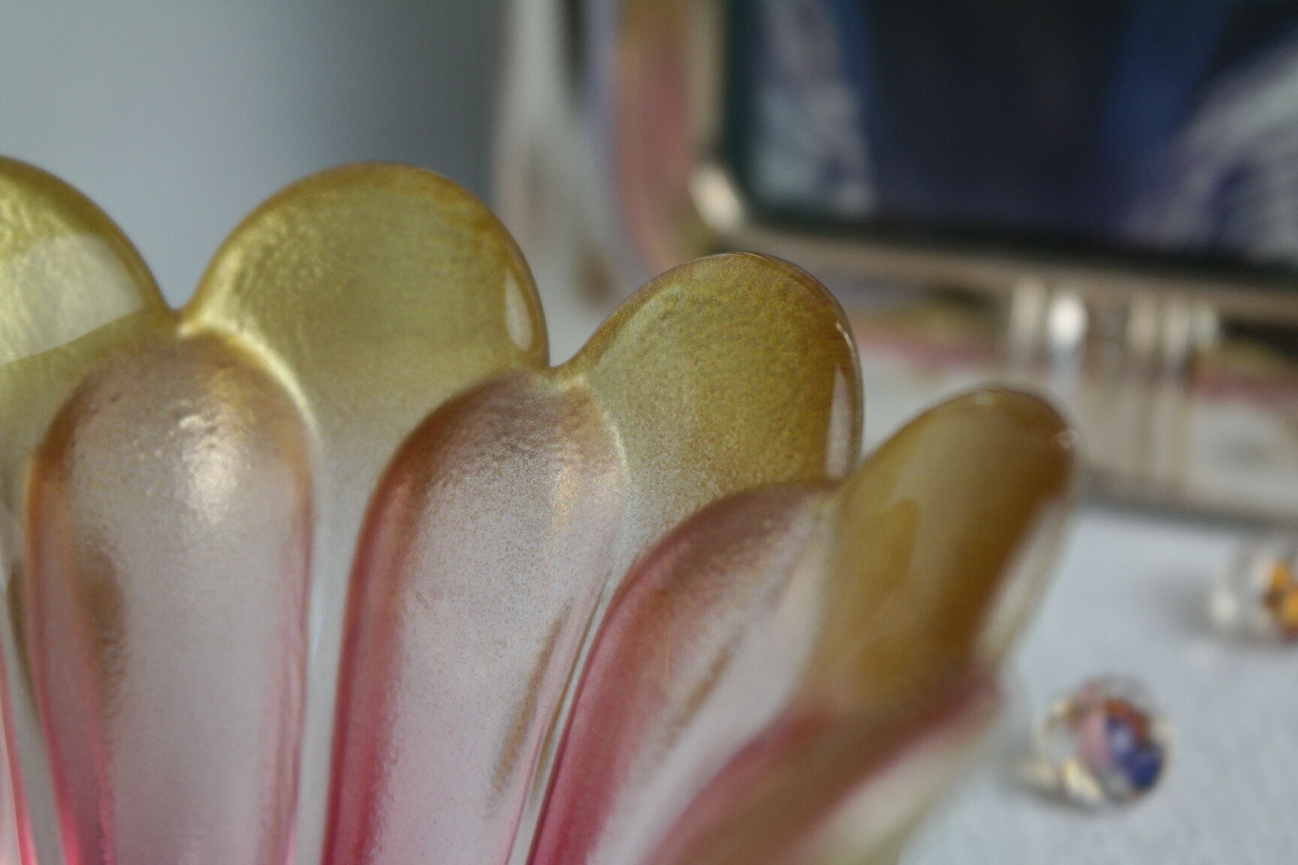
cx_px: 649
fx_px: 2776
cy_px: 432
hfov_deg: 26.3
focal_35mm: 77
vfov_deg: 17.7
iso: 400
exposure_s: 1/80
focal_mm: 50
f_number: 5.6
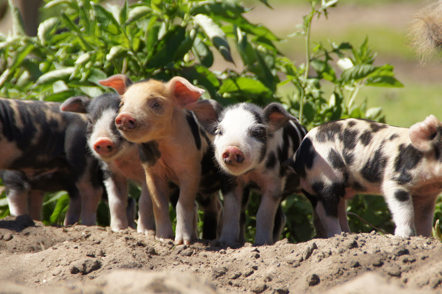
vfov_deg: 4.6
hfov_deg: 6.9
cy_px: 147
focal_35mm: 300
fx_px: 3680
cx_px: 221
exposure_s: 1/320
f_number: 6.3
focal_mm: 200
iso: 125
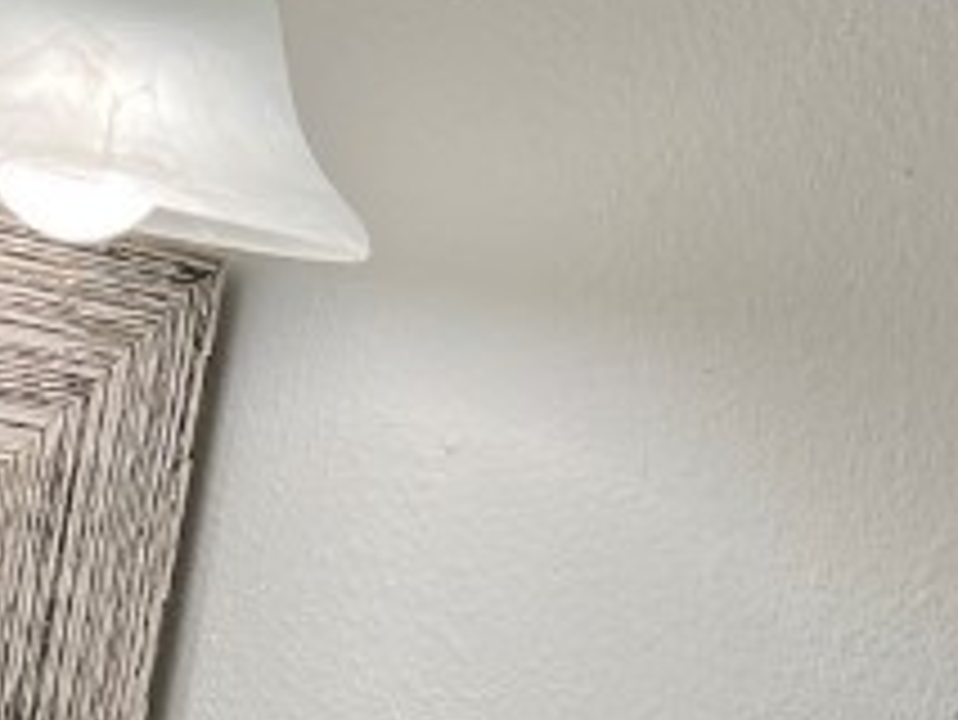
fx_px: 3461
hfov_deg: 15.5
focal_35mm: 125
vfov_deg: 10.9
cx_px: 13
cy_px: 1377
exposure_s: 1/404
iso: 50
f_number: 1.5
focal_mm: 5.7
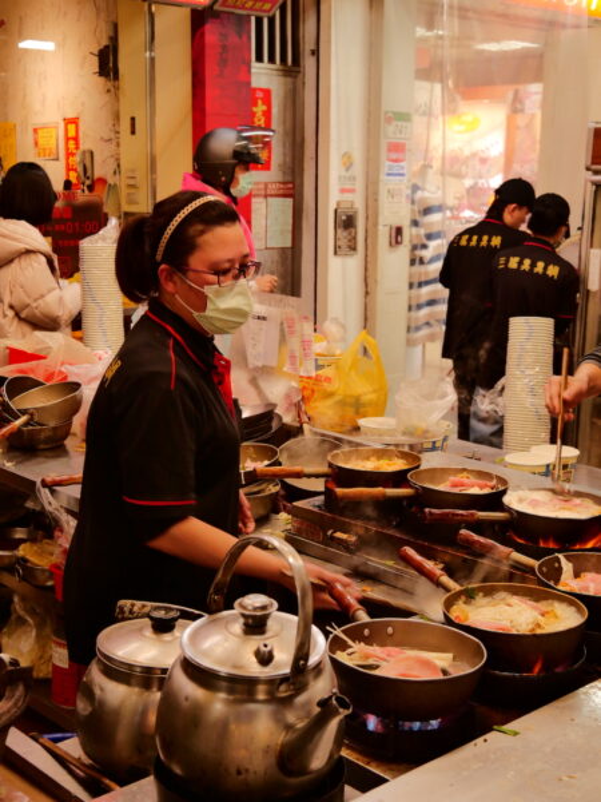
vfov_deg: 39.7
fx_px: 1111
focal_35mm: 48
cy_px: 401
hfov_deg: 30.3
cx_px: 300
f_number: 4.1
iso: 1000
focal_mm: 24
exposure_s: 1/60
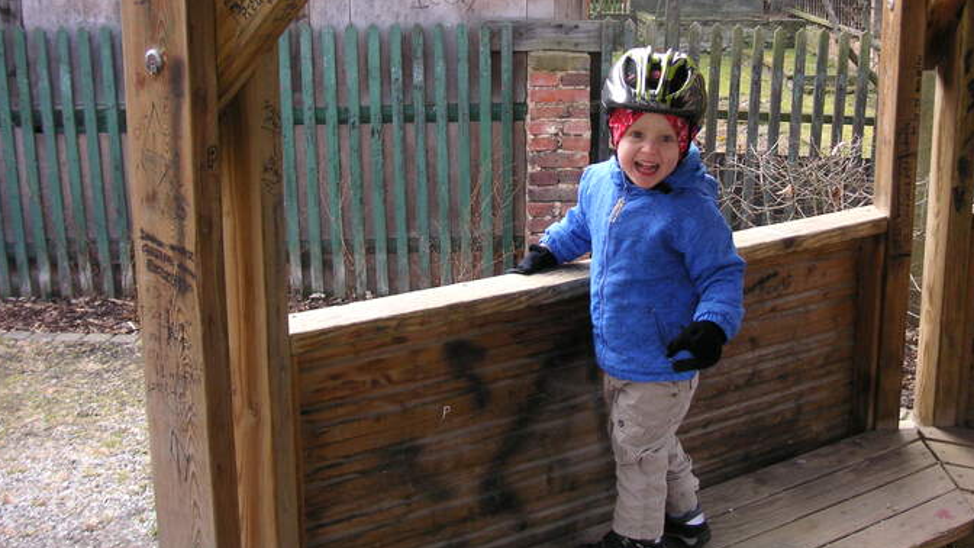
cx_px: 562
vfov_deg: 24.7
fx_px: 1240
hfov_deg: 42.8
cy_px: 142
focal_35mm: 48
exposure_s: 1/125
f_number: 2.8
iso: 50
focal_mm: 6.1
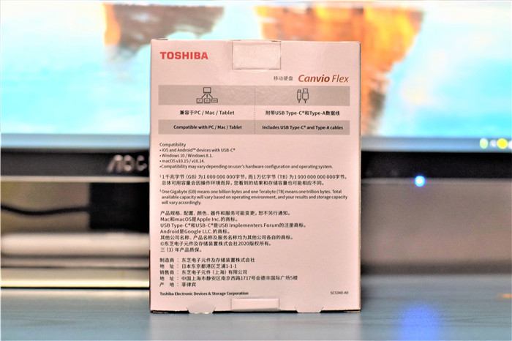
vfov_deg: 18.2
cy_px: 170
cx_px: 256
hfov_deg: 27.0
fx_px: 1066
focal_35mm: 75
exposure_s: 1/60
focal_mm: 50
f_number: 2.8
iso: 640
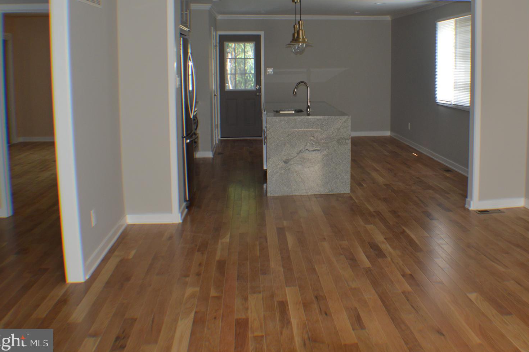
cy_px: 109
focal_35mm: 46
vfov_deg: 28.9
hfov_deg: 42.3
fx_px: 675
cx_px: 342
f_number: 4
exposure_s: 1/100
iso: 400
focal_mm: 22
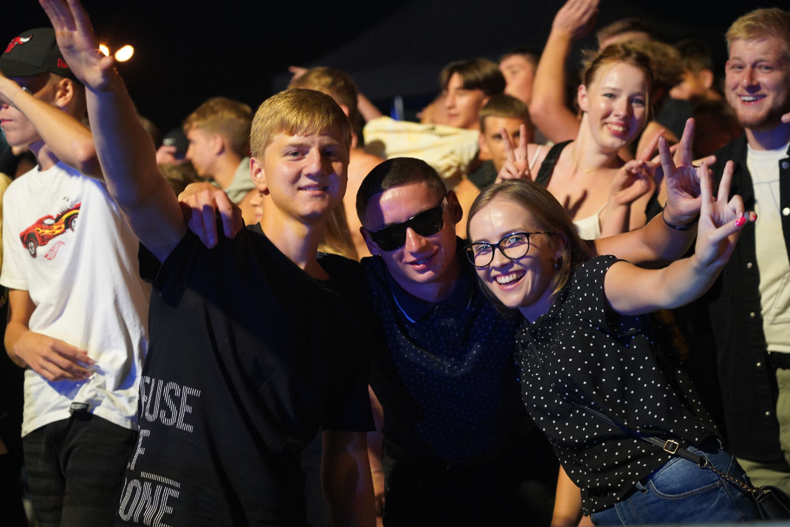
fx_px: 1756
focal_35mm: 80
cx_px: 395
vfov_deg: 17.1
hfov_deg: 25.4
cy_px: 264
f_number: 4
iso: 5000
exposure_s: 1/160
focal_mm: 80
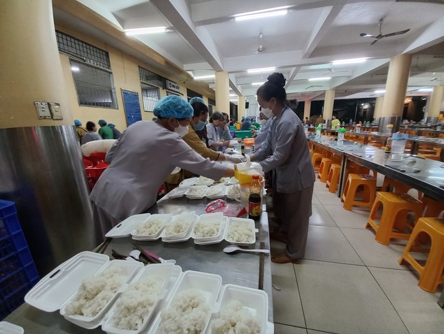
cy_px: 167
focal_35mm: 13
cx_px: 222
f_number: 2.2
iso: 250
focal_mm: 1.42
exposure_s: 1/14
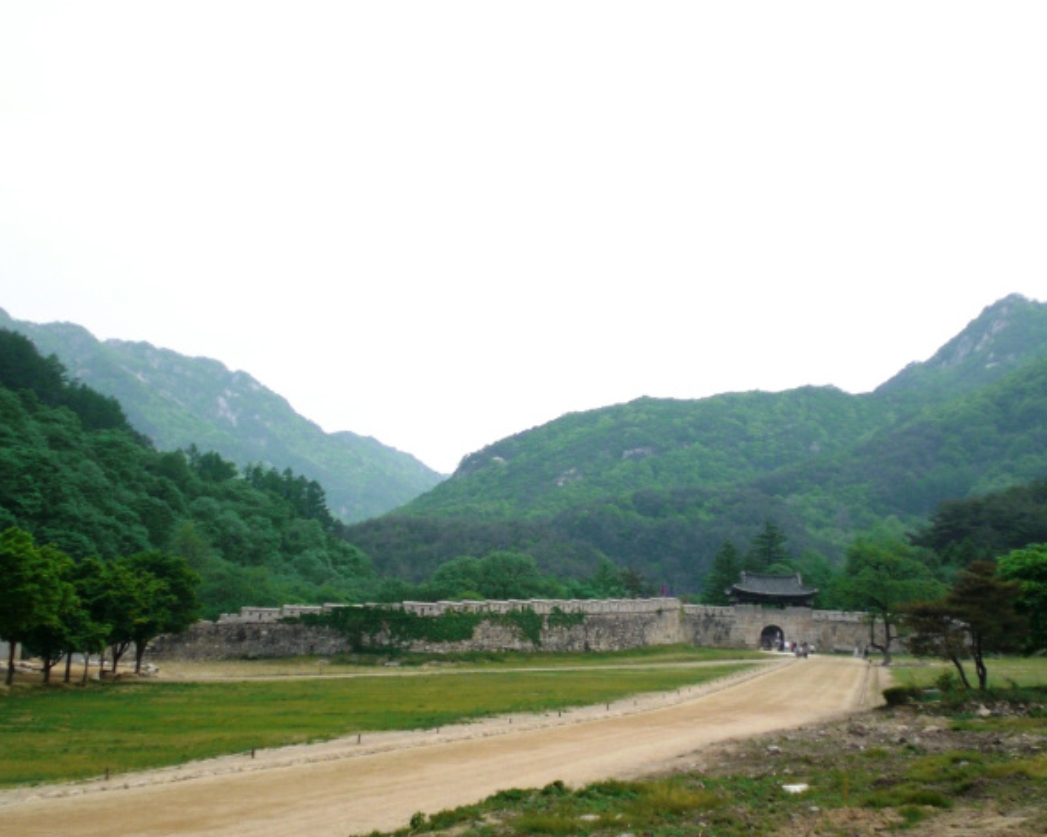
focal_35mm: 54
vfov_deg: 28.1
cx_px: 531
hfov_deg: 34.7
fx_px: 1673
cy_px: 413
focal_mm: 8.44
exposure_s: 1/80
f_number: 3.6
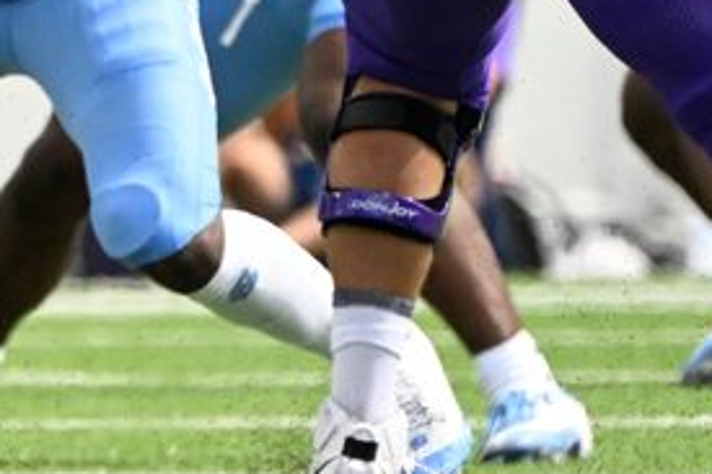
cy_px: -268
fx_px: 41191
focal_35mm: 2084
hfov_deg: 1.0
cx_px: -497
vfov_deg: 0.7
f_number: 8
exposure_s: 1/5000
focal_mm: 560
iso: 4000
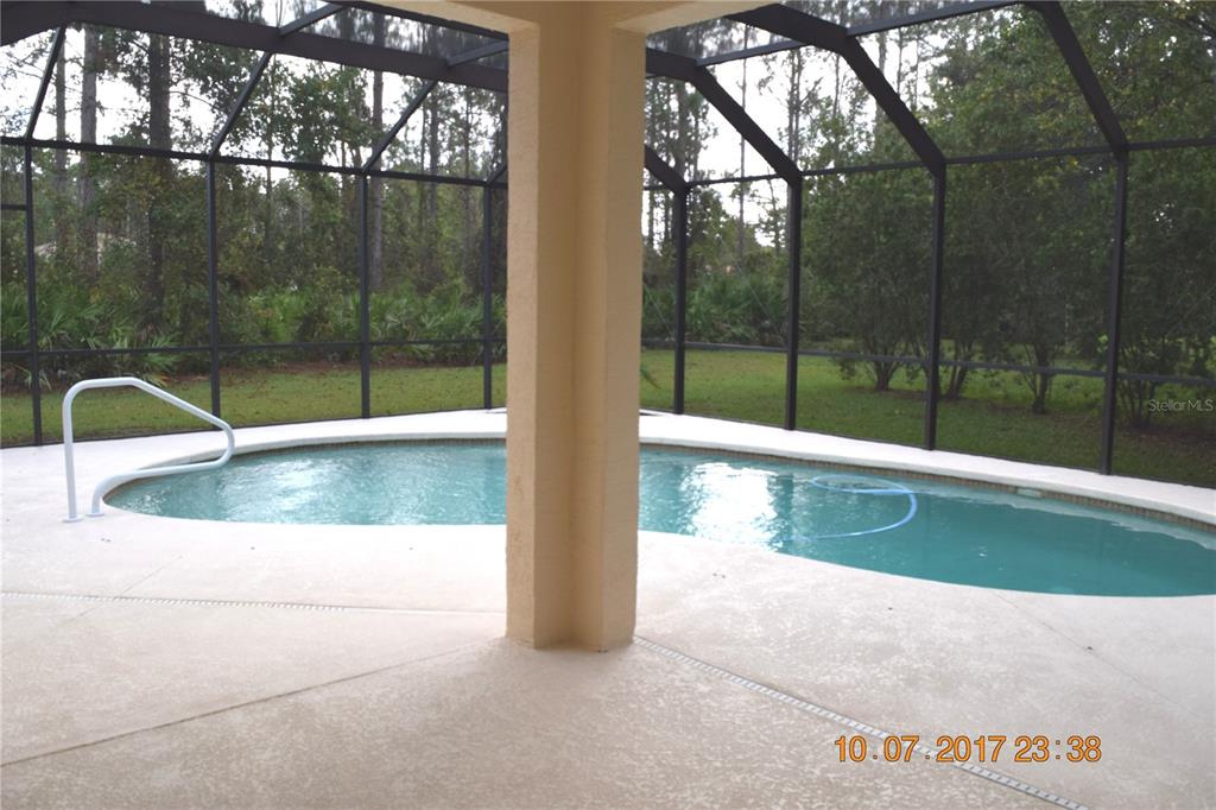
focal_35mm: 27
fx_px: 912
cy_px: 405
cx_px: 608
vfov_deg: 47.9
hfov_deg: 67.4
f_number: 7.1
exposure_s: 1/200
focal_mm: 18
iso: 400
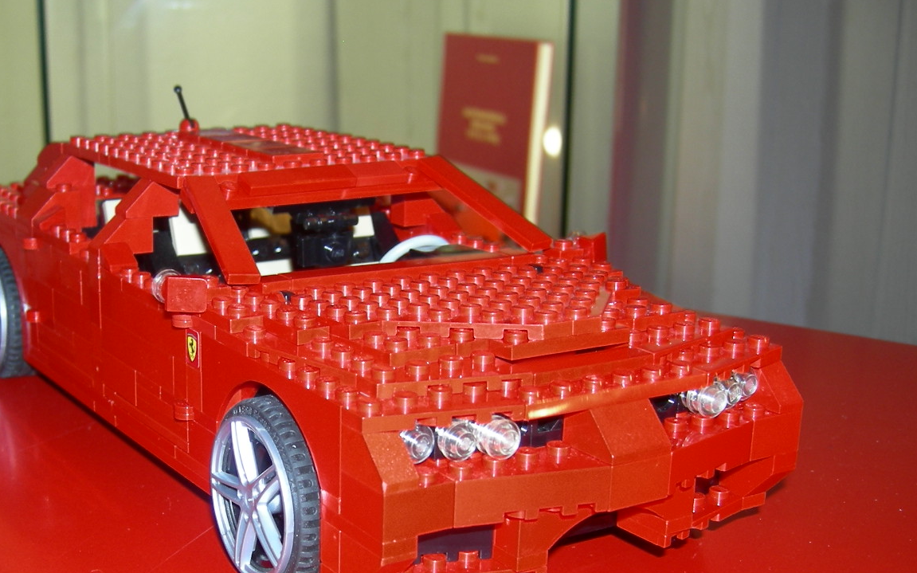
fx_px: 1399
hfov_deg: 36.0
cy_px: 410
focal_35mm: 56
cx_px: 323
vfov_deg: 23.0
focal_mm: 8
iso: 64
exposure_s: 1/60.1
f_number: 2.8
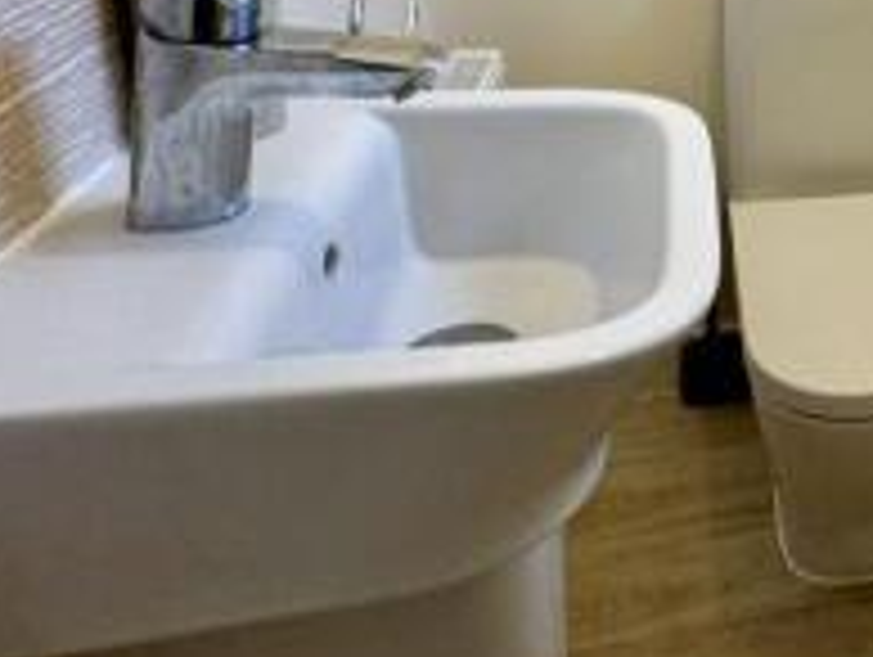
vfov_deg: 32.4
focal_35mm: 42
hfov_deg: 34.9
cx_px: 1064
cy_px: 47
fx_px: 1061
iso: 160
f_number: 2.2
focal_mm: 2.22
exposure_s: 1/50
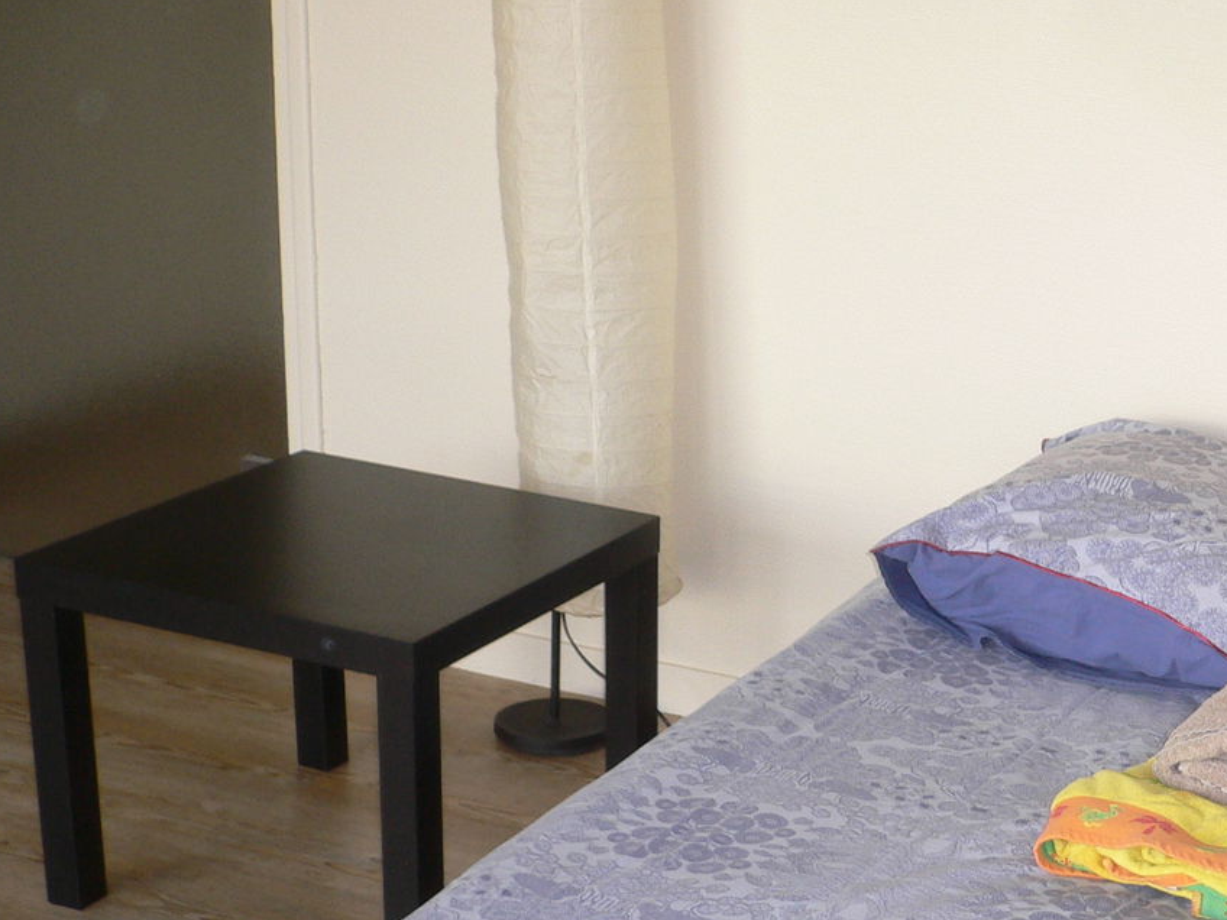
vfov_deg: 22.1
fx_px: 2339
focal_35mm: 66
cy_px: 668
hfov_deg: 28.1
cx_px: 1142
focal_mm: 5.8
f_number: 2.8
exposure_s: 1/80
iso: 100
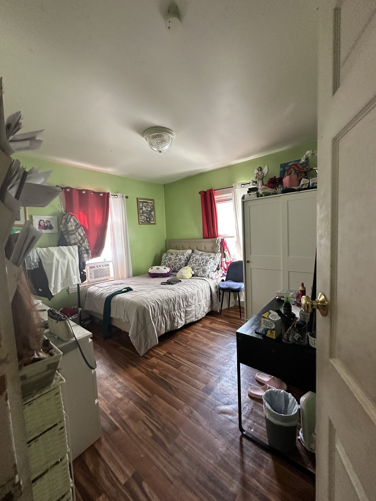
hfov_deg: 85.7
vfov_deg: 102.1
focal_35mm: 14
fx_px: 203
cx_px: 188
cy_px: 250
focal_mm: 2.22
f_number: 2.2
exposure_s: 1/99
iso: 200
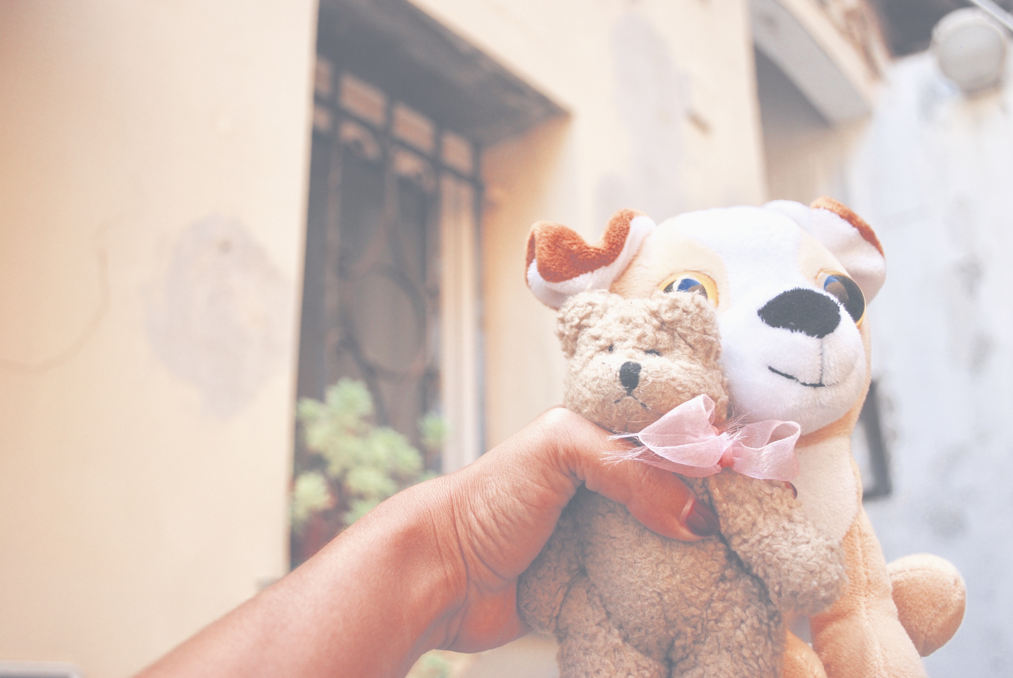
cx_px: 506
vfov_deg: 34.3
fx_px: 1099
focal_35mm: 39
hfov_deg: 49.5
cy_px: 339
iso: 250
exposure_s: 1/320
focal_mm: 26
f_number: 4.2
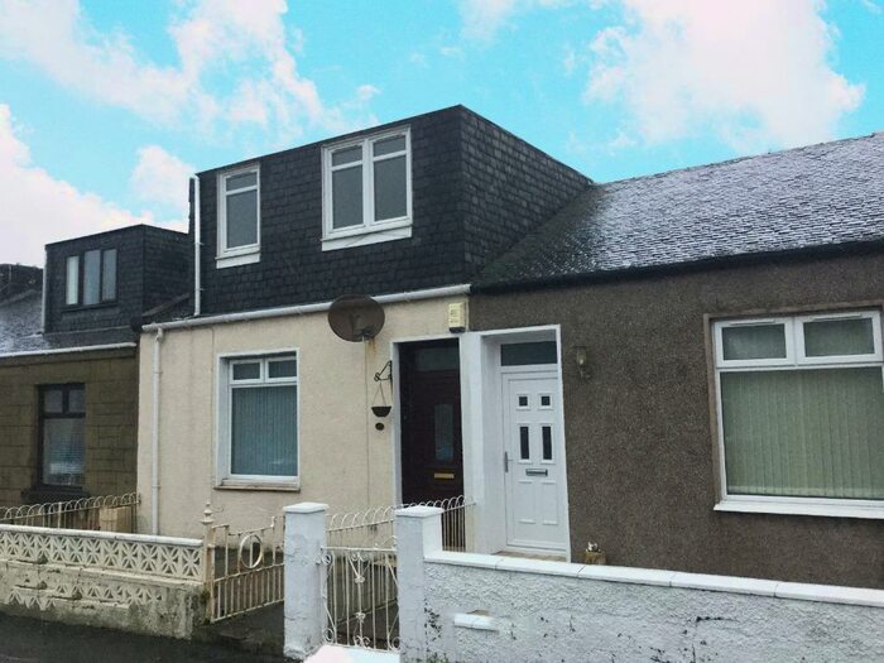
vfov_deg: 45.4
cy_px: 332
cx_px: 442
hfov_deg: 58.4
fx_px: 792
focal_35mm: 31
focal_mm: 3.3
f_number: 2.4
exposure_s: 1/33
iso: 40
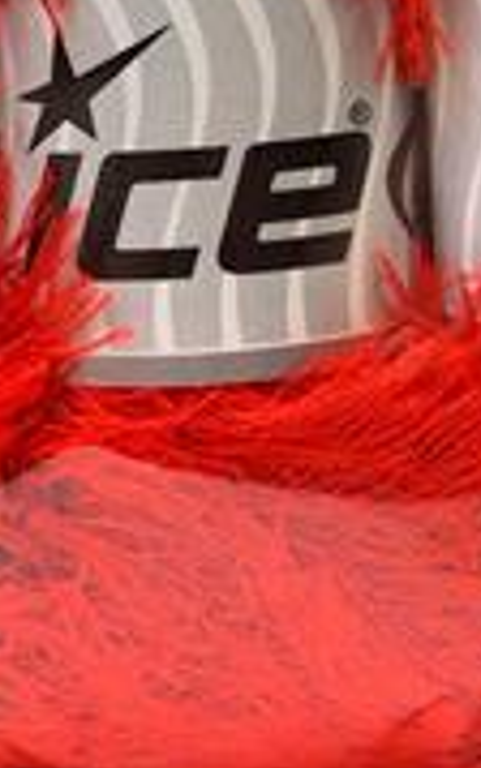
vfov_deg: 14.4
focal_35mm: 145
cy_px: 178
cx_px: -4
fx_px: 3039
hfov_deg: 9.0
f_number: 2.9
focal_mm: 12.53
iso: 200
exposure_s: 1/8.33
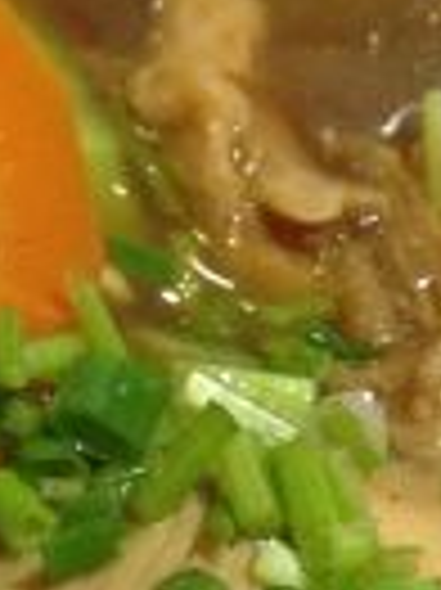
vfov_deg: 10.8
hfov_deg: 8.4
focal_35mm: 177
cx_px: 227
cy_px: 874
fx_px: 3011
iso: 100
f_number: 2.4
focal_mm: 4.12
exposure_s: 1/20
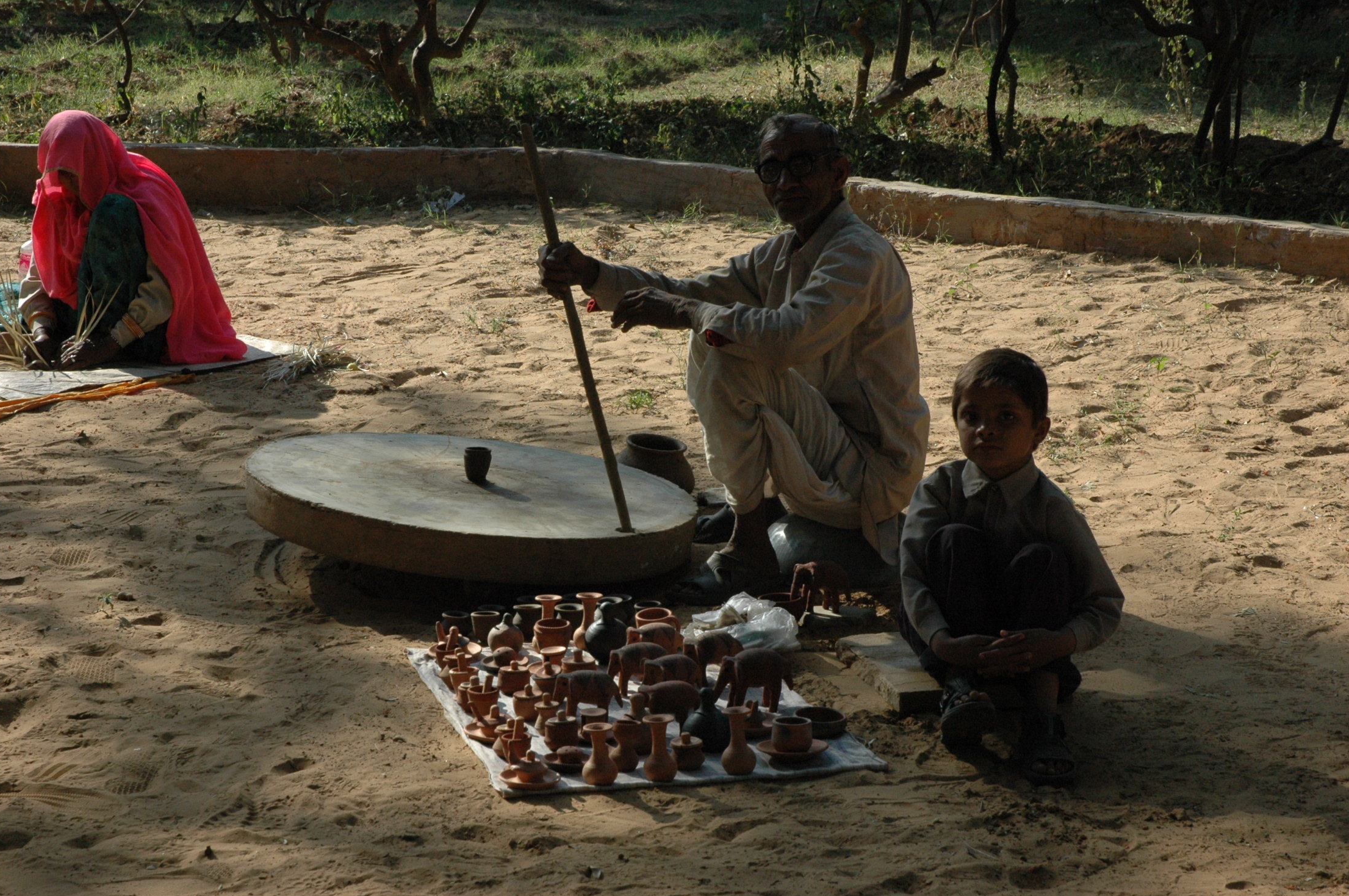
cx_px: 675
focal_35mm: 76
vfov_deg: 17.9
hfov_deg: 26.7
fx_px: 2844
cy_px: 444
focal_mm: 50
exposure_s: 1/500
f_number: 11
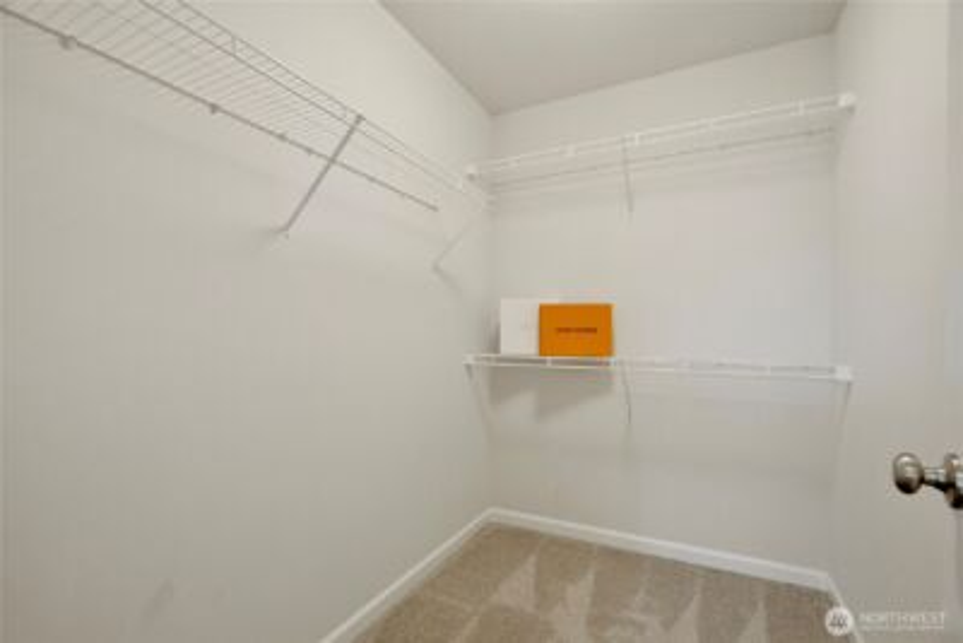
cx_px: 482
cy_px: 322
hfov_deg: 96.7
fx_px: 428
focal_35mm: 16
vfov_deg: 73.8
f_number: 9
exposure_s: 1/3.33
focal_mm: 16
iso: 400
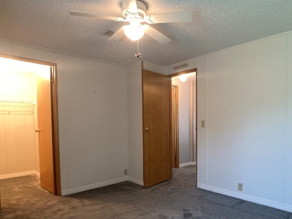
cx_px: 175
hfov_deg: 49.8
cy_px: 129
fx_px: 312
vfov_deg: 38.5
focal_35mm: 37
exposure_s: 1/60
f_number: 1.8
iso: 160
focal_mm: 3.99
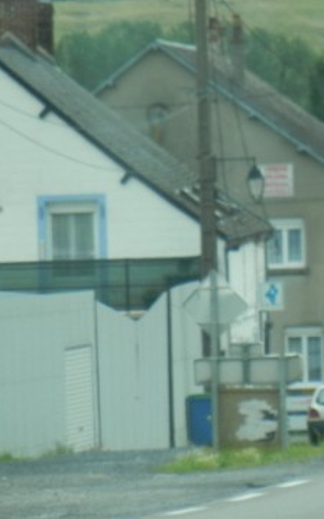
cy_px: 71
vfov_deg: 4.0
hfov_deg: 2.5
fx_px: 7440
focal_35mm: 526
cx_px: 728
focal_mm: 31.4
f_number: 4.6
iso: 160
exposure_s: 1/392
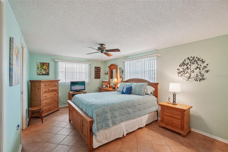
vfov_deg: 77.3
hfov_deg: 100.4
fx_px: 95
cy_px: 76
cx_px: 114
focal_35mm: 15
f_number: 8
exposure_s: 1/30
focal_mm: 10
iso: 640
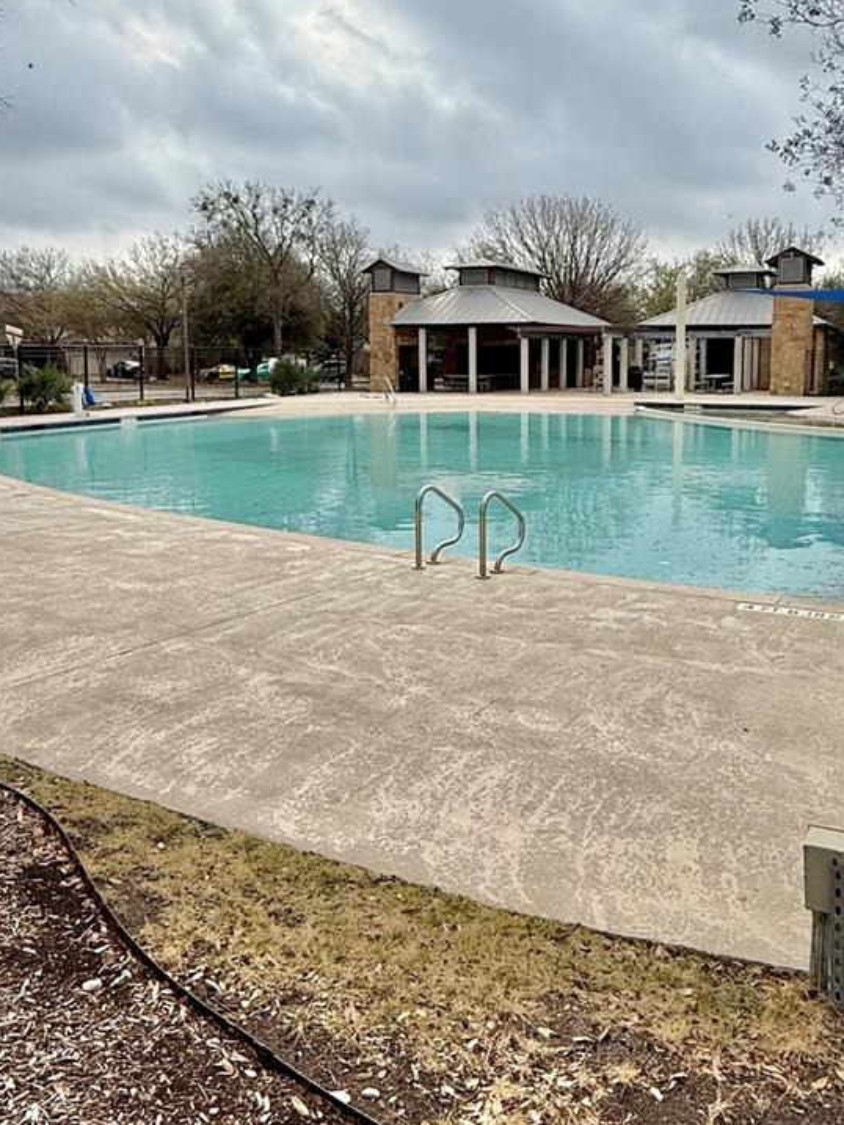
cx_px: 496
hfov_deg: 46.6
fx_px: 975
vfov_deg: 59.7
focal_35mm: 30
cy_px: 486
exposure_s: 1/2717
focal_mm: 2.22
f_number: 2.2
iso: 50
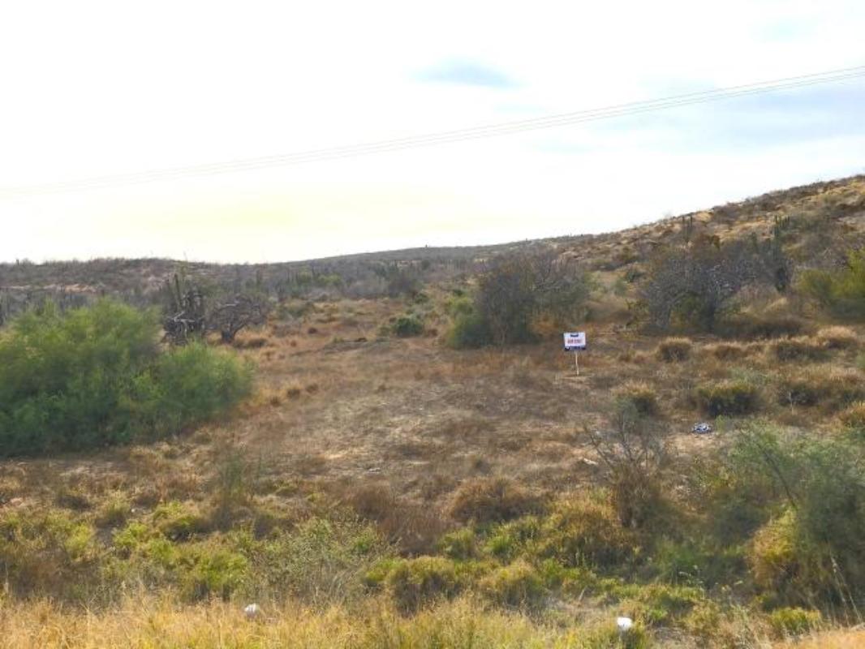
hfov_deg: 61.6
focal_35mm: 29
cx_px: 432
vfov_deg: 48.2
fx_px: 725
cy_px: 324
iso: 25
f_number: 2.2
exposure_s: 1/2653
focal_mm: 4.15
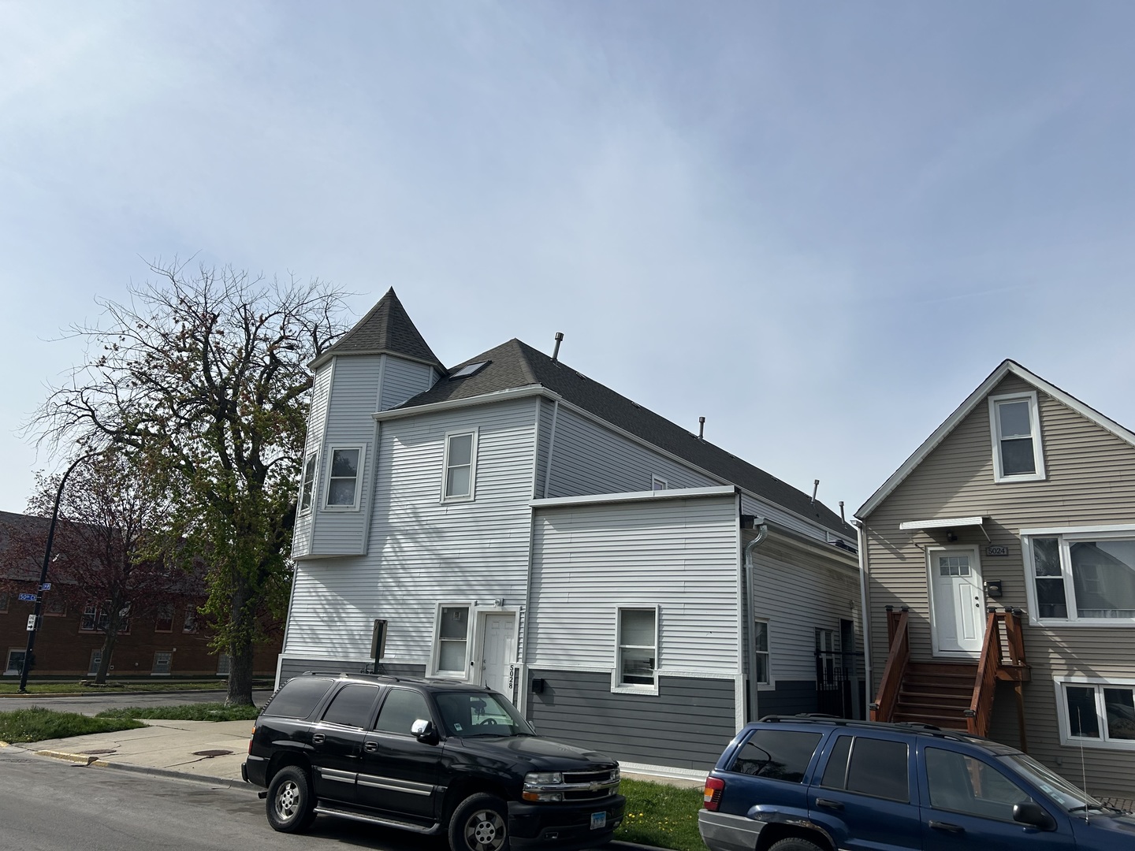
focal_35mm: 26
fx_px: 852
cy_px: 426
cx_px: 568
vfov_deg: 53.1
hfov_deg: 67.3
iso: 50
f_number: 1.5
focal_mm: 5.7
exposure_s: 1/8000
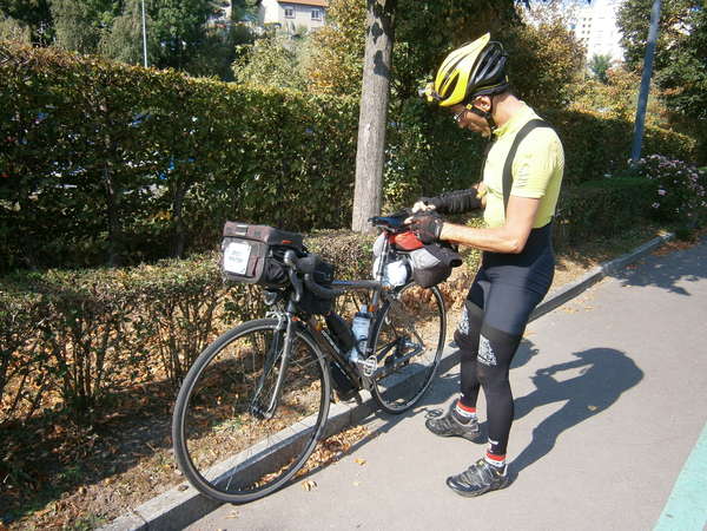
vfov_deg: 45.4
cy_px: 266
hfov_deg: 58.4
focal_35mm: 31
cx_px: 354
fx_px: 633
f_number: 2.9
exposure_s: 1/500
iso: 100
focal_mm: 5.5
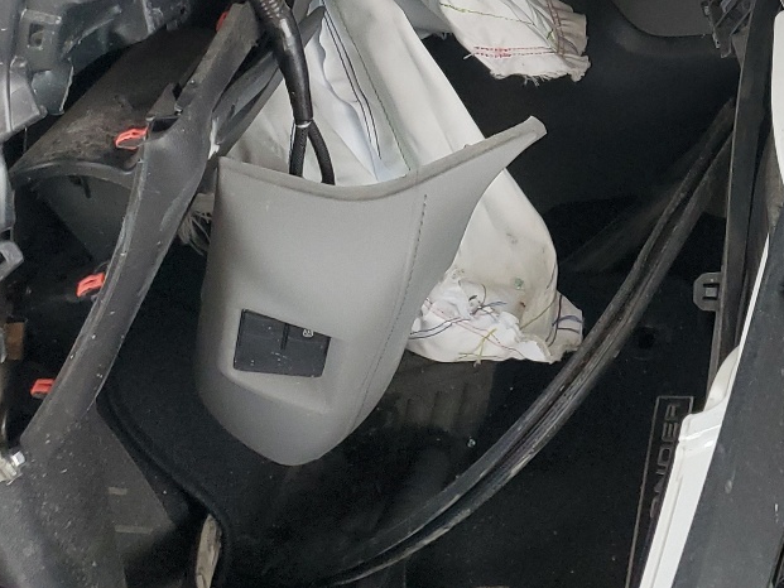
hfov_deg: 27.4
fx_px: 1518
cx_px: 768
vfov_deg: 20.4
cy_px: -131
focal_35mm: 67
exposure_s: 1/120
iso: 90
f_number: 1.5
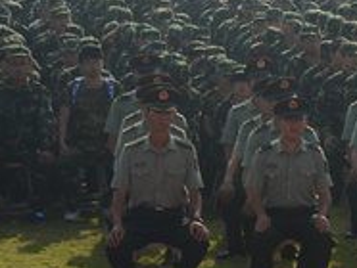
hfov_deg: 7.8
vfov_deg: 6.0
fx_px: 2551
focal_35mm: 247
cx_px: 568
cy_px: -90
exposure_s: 1/1000
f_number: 4.5
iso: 100
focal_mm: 40
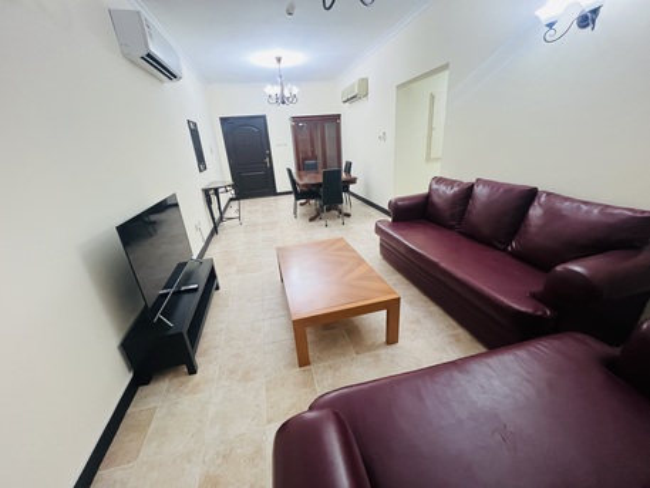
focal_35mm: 13
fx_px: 244
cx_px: 325
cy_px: 244
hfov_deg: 106.2
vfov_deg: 89.9
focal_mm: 1.57
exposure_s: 1/50
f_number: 1.8
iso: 250
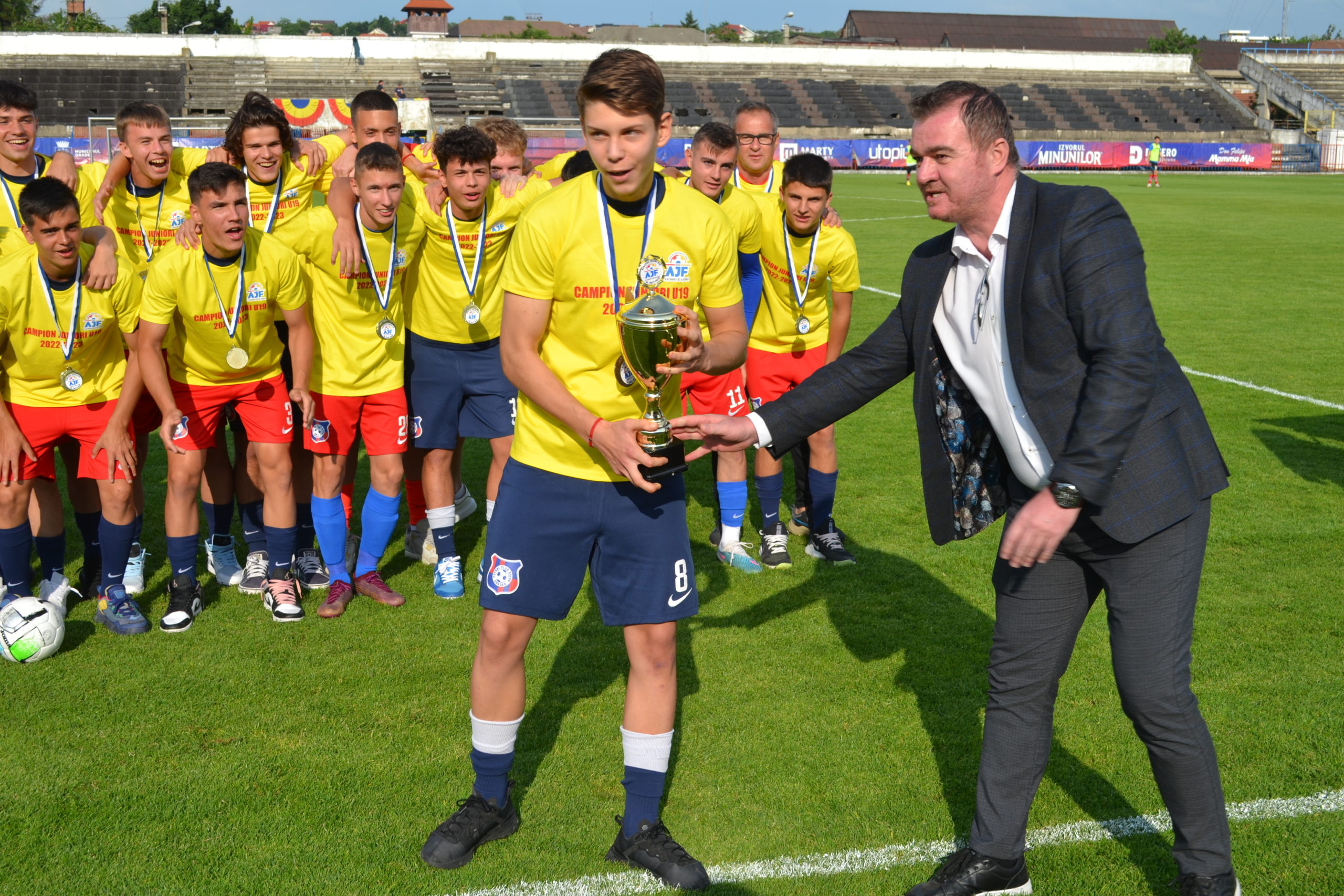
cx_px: 672
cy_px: 448
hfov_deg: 45.0
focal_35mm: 44
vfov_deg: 30.9
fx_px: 1624
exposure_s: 1/250
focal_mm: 29
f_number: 8
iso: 100
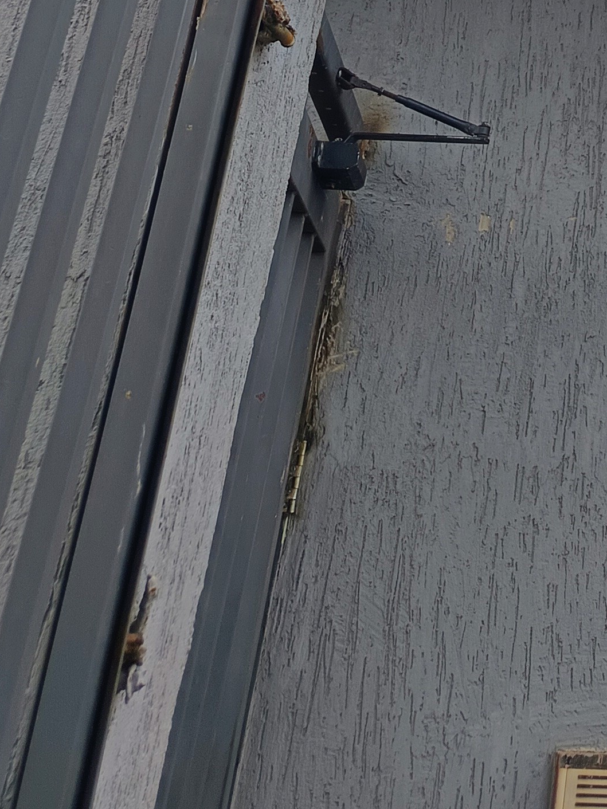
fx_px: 1590
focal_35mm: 68
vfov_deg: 24.3
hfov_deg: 19.6
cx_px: 825
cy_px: -288
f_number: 1.7
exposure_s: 1/365
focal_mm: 5.31
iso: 50
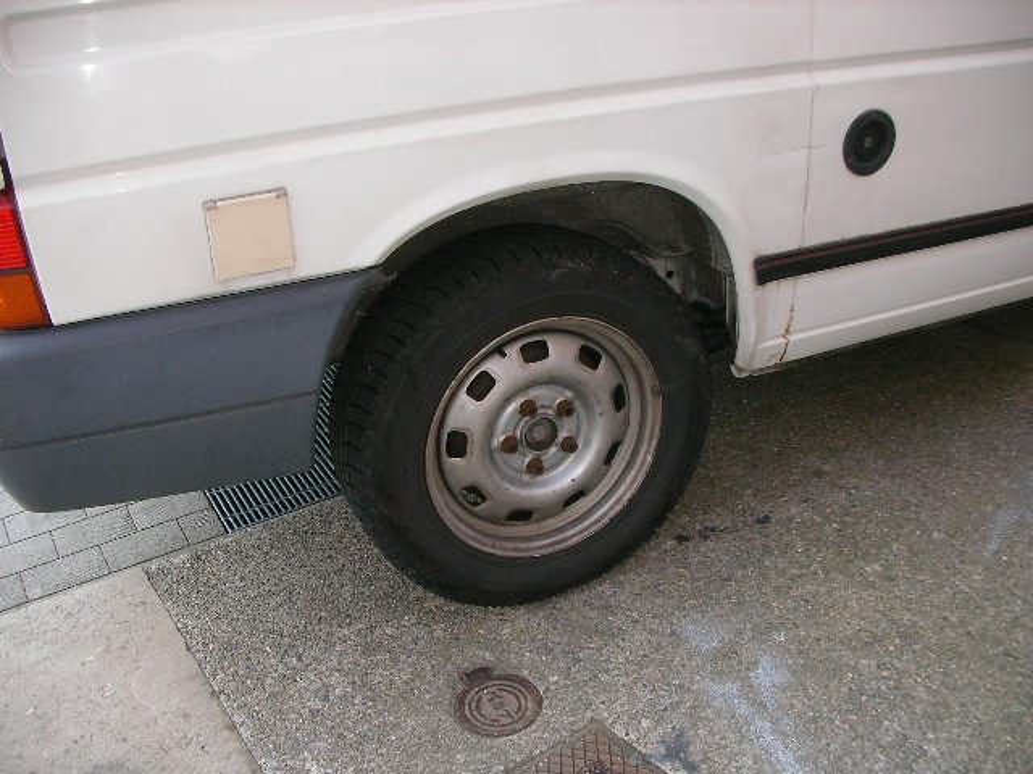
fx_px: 1134
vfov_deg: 37.7
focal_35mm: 38
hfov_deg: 49.0
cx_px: 516
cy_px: 387
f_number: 3.5
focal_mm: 6.3
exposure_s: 1/40
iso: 100
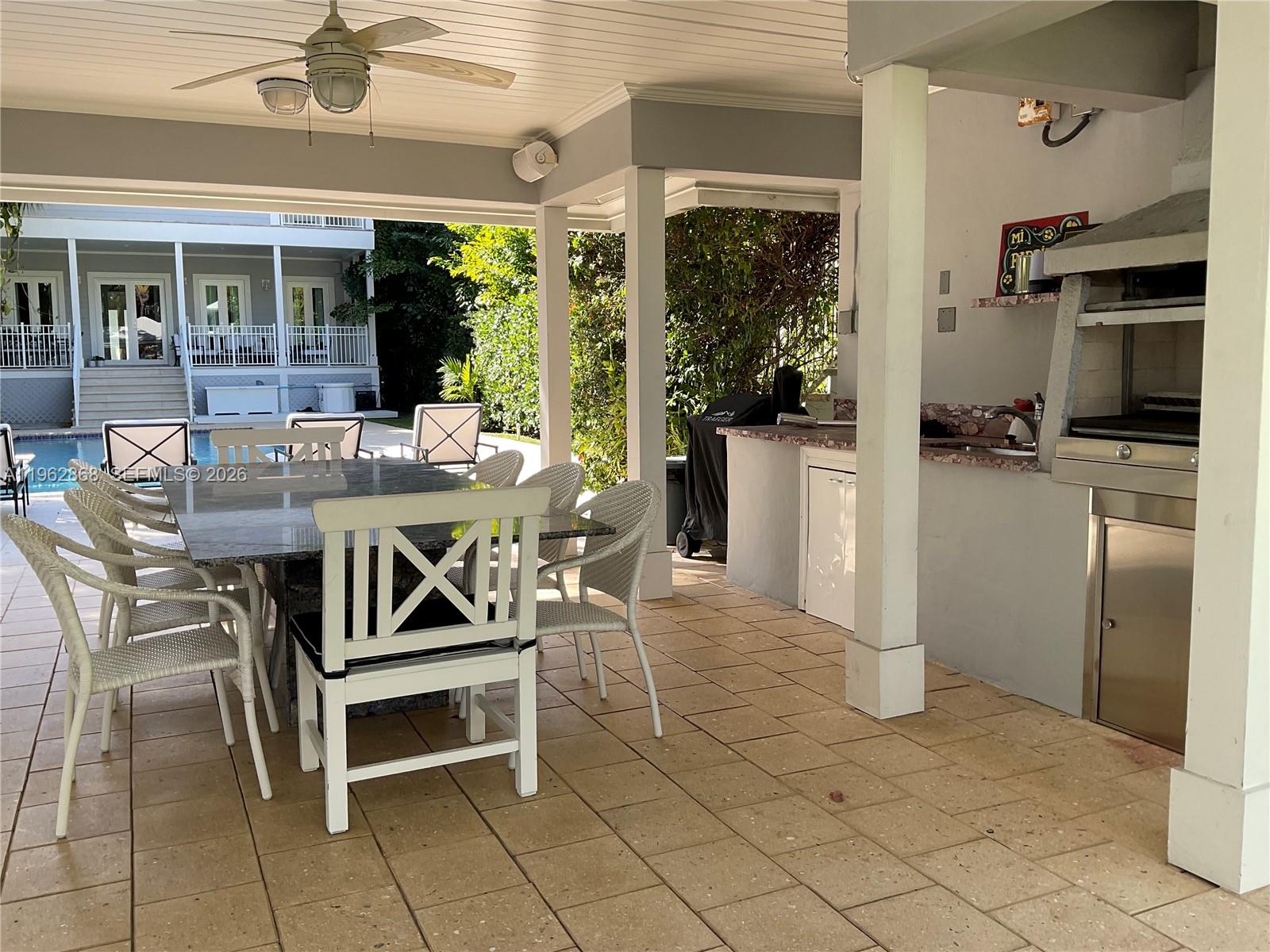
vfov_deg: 48.2
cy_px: 476
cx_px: 635
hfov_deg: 61.7
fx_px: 1064
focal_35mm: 29
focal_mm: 3
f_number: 1.8
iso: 16
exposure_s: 1/212
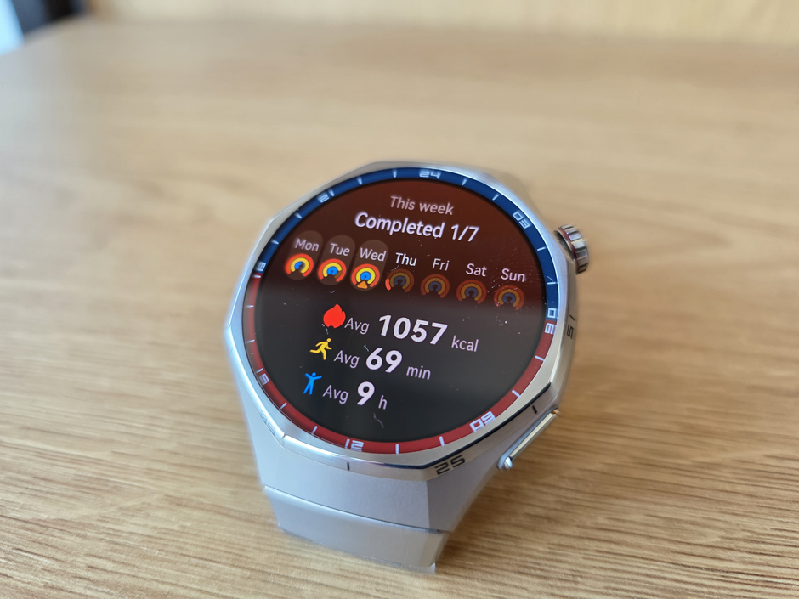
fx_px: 531
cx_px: 400
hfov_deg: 73.9
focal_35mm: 23
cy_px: 300
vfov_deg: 58.9
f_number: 1.7
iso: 125
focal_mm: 6.3
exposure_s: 1/66
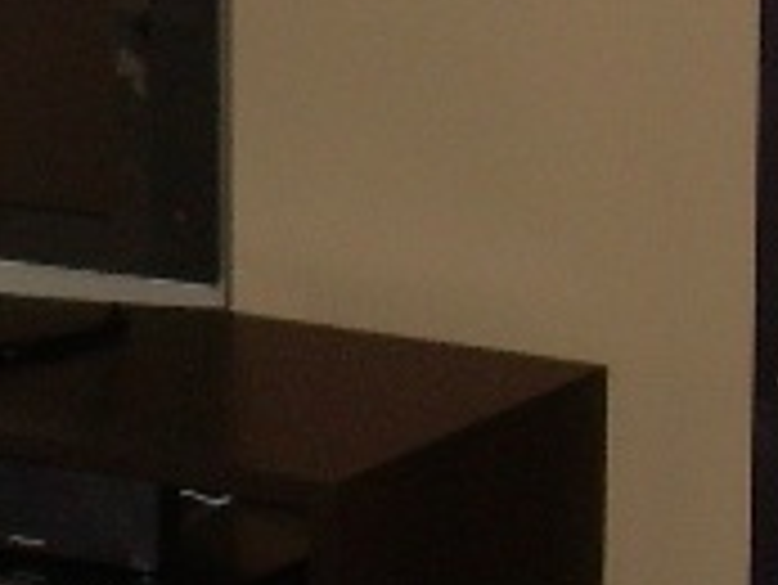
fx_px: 3958
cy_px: 234
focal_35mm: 176
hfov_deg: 11.1
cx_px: -81
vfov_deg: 8.4
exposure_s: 1/60
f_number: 2.8
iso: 130
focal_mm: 6.3
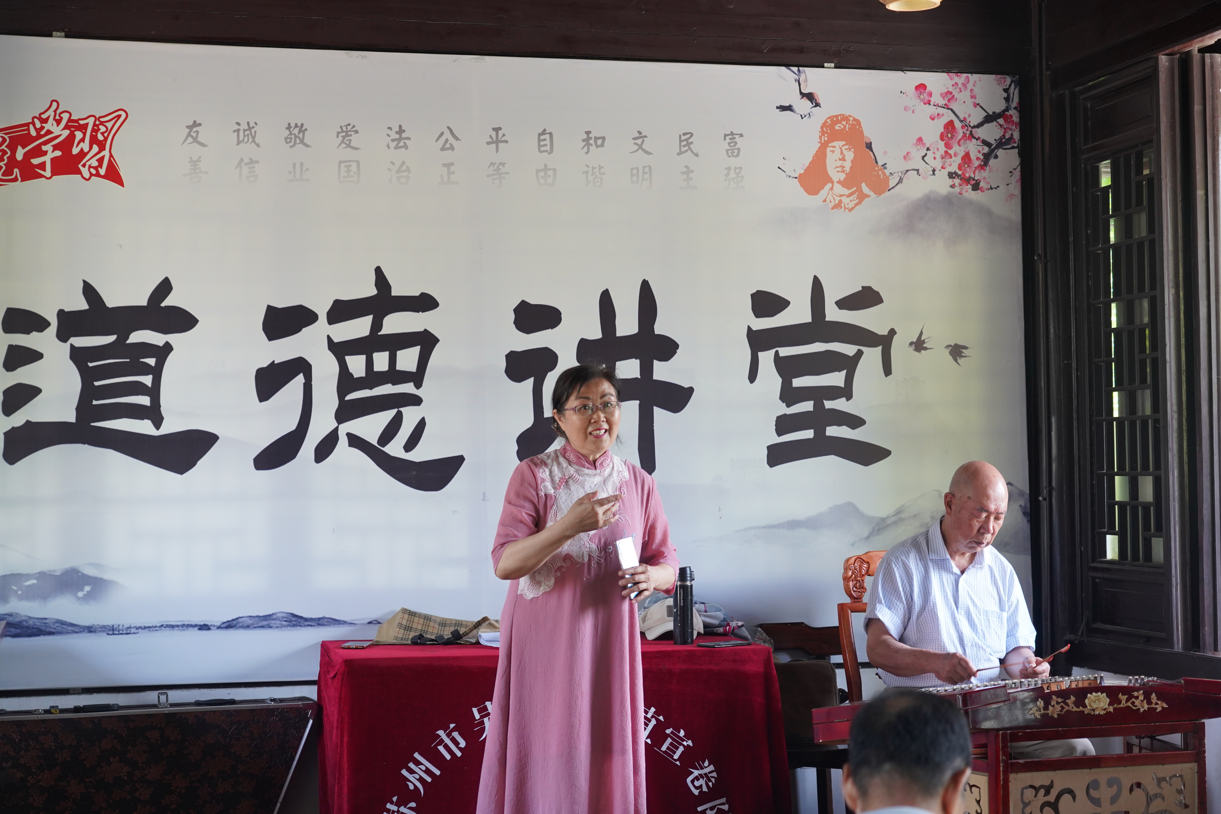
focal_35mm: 61
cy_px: 407
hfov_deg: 32.9
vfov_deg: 22.3
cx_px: 610
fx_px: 2069
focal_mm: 61
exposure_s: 1/160
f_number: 4
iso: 1250
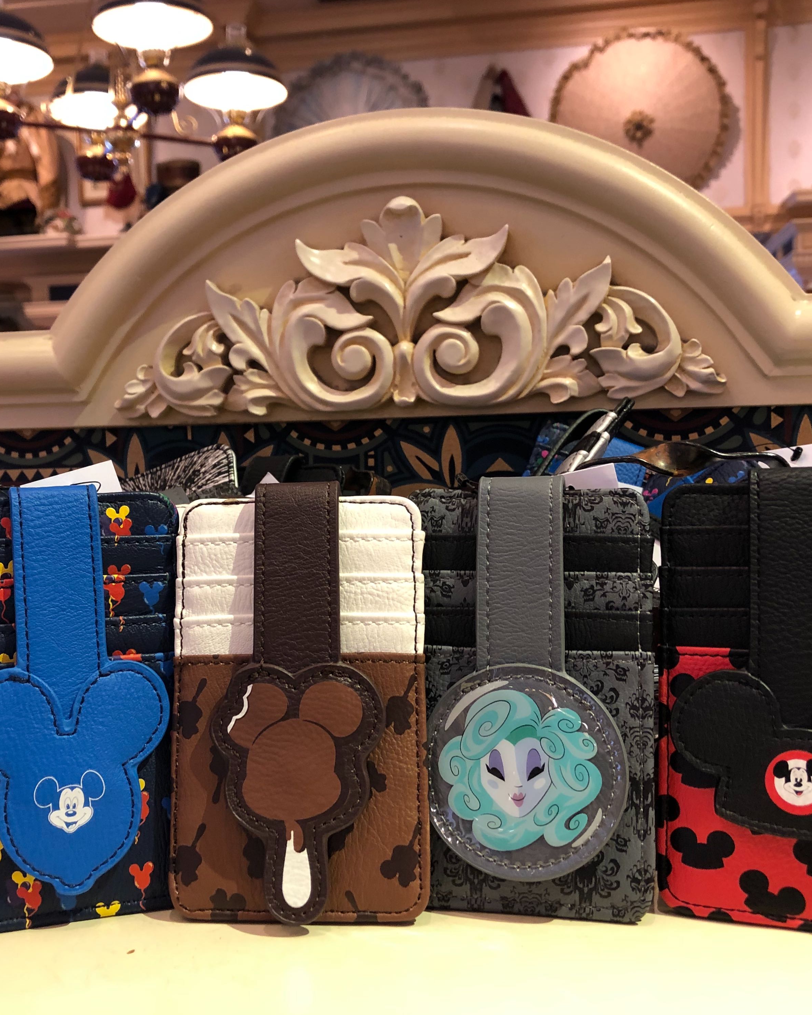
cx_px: 331
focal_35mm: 37
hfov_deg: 40.0
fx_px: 1111
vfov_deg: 49.1
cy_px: 514
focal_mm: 4
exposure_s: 1/15
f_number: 1.8
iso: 64
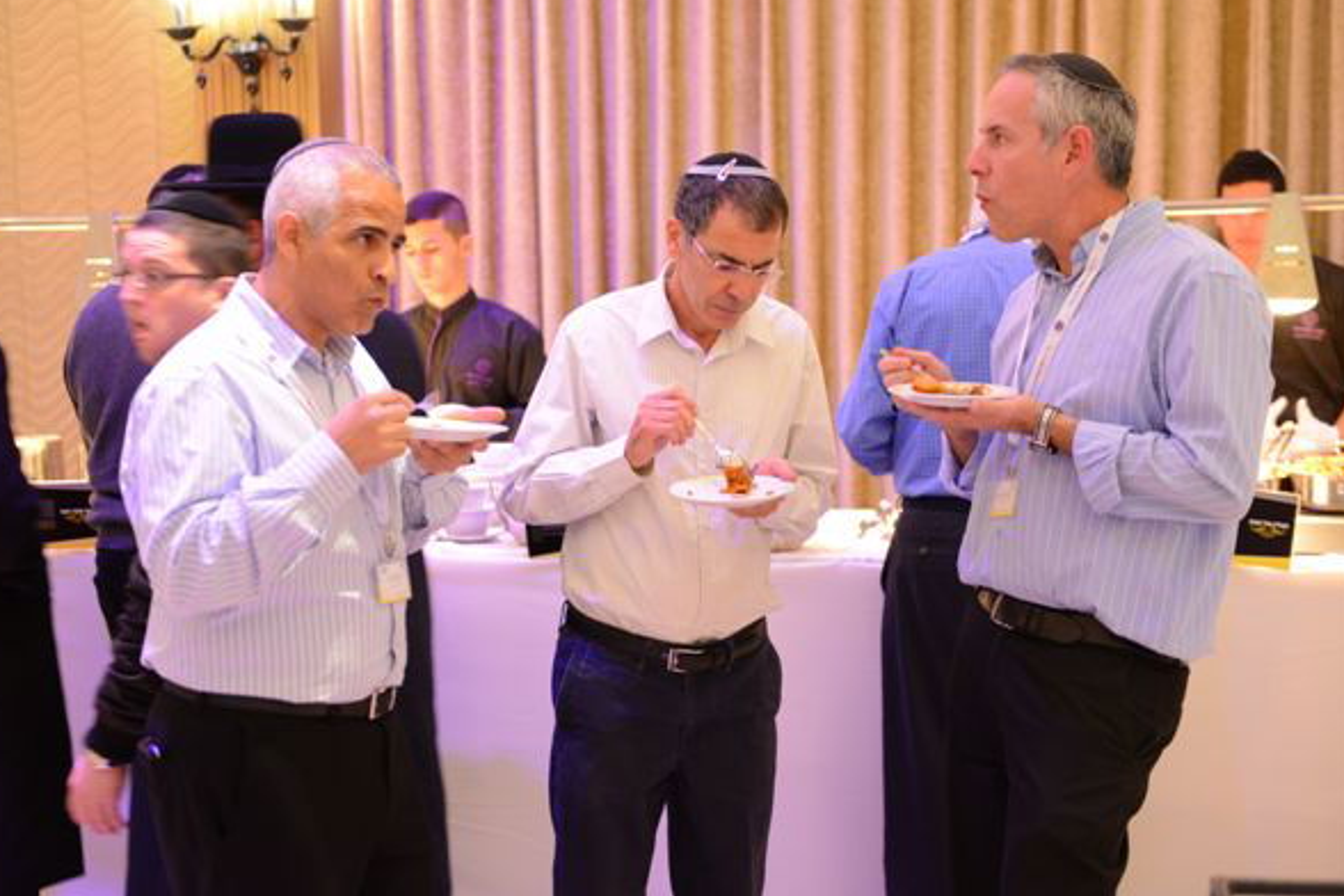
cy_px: 451
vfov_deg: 22.3
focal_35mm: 61
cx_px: 624
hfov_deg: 32.9
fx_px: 2277
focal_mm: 56
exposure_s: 1/40
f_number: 2.8
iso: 800
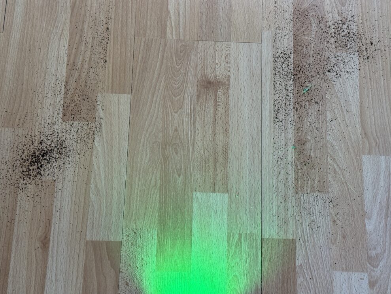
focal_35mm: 48
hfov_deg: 39.7
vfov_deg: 30.3
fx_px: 542
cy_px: 147
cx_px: 196
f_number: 1.78
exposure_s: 1/60
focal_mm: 6.76
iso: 125
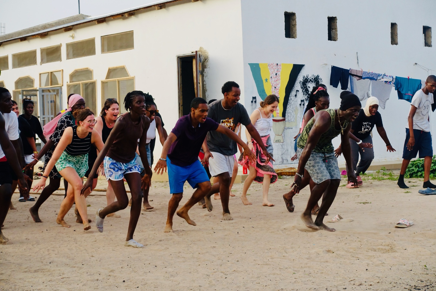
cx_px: 218
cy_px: 146
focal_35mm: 70
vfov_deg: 19.5
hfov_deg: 28.8
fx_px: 848
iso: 400
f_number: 5.6
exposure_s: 1/250
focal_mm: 25.7
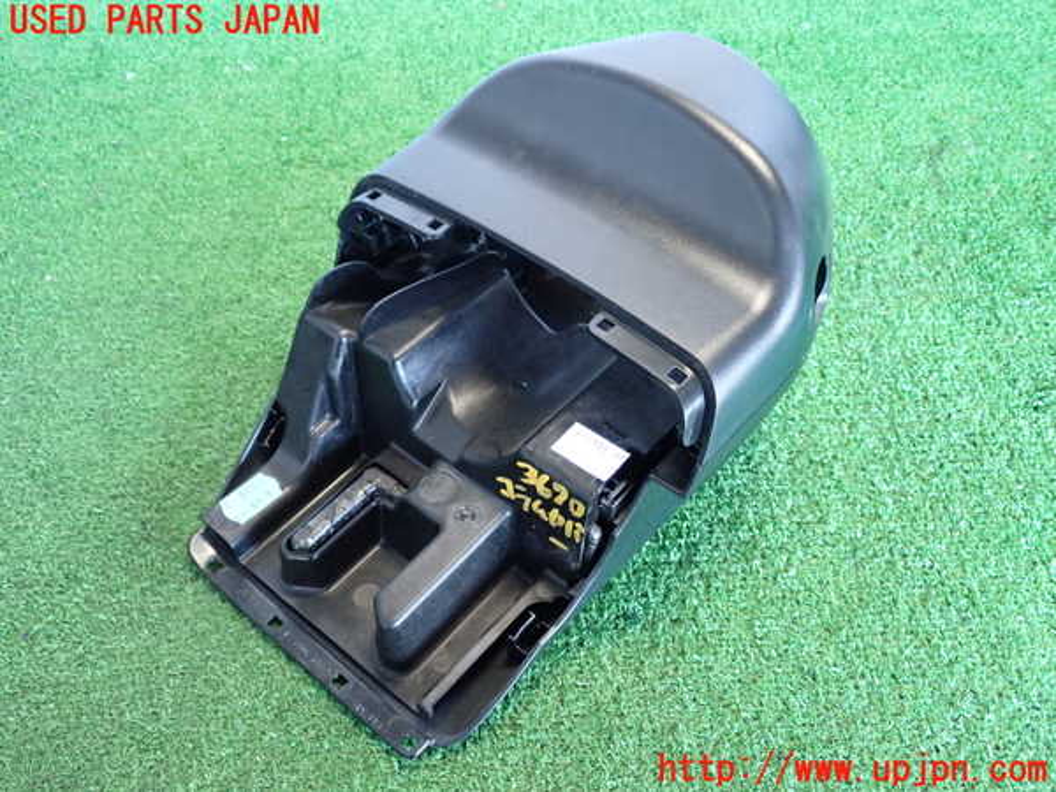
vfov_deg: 39.7
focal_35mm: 36
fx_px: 1098
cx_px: 528
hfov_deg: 51.4
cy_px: 396
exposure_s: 1/40
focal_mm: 6.37
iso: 640
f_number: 2.5
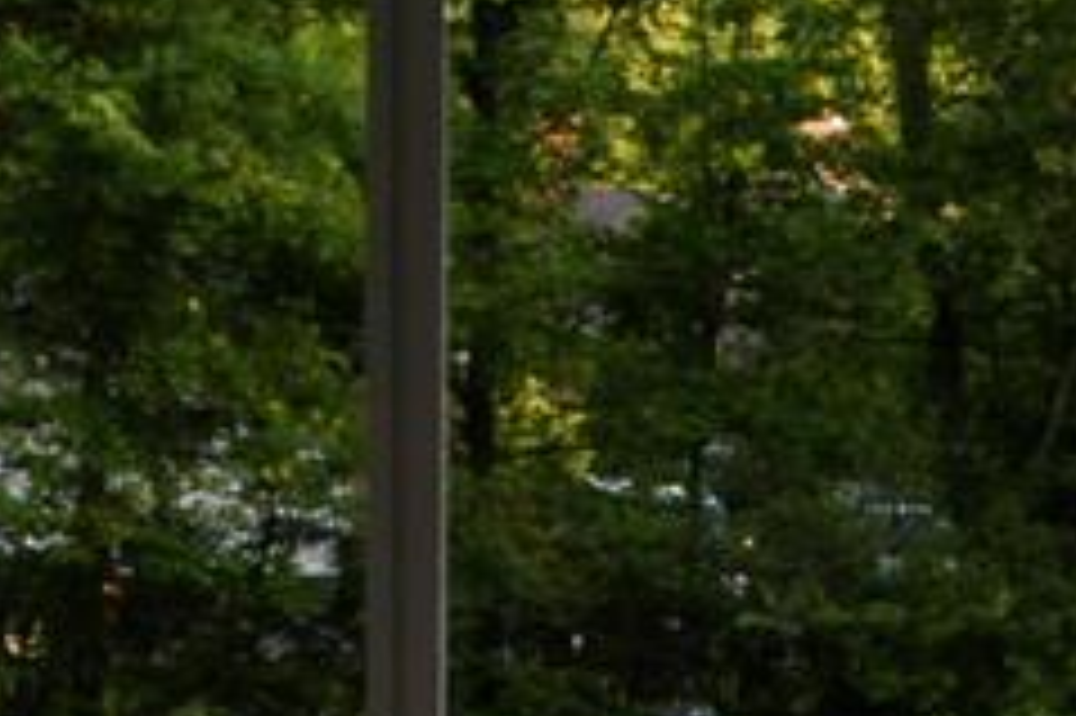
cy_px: 1108
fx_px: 5705
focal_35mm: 191
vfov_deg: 7.1
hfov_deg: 10.7
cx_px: 966
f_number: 4.5
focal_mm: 28
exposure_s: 1/80
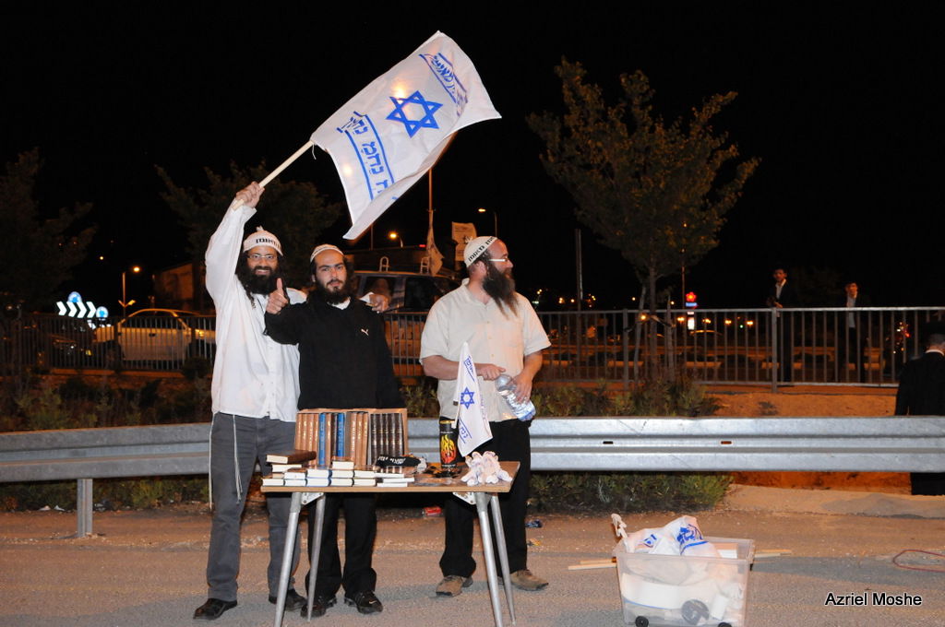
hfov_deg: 49.6
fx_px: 1022
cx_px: 472
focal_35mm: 39
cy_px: 314
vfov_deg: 34.1
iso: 2500
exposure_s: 1/40
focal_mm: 26
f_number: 4.5
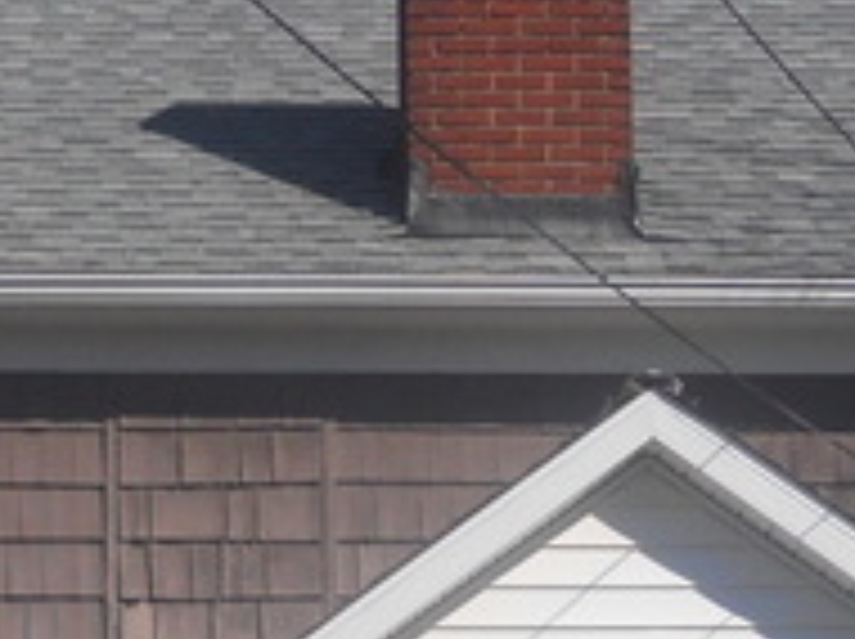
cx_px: 94
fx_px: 3725
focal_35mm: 151
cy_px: 819
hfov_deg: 13.0
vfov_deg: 9.6
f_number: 5.4
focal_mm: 5
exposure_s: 1/500
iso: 80
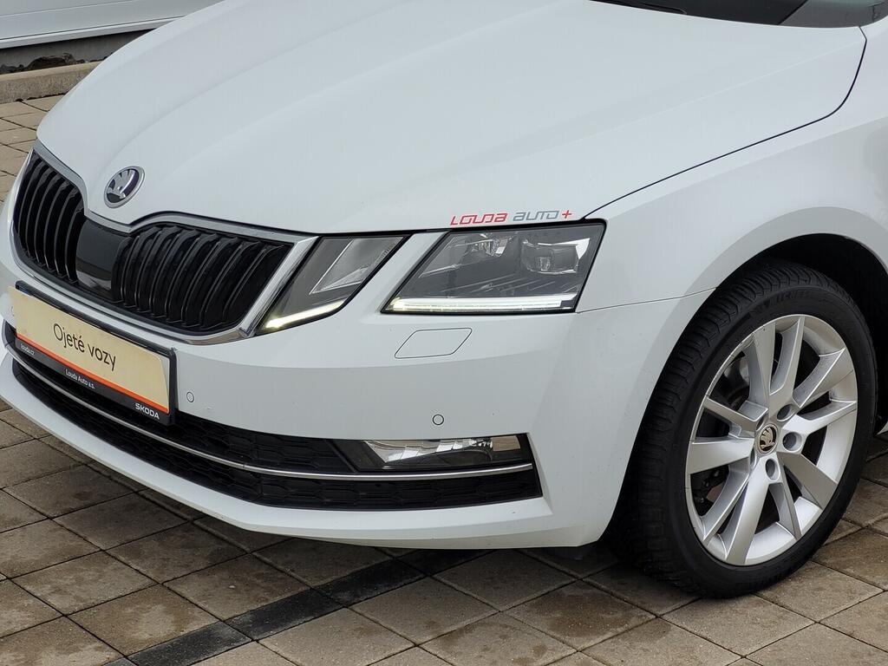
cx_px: 444
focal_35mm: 76
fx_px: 1950
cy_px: 333
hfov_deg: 25.7
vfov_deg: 19.4
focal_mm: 7.12
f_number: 2.4
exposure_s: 1/103
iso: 25
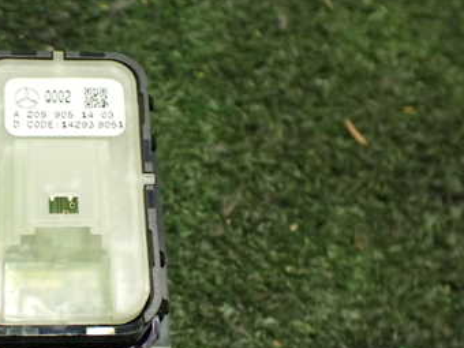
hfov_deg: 34.9
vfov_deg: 27.3
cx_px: 87
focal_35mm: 53
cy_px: 237
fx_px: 710
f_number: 2.3
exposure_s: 1/30
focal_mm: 5.4
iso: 800
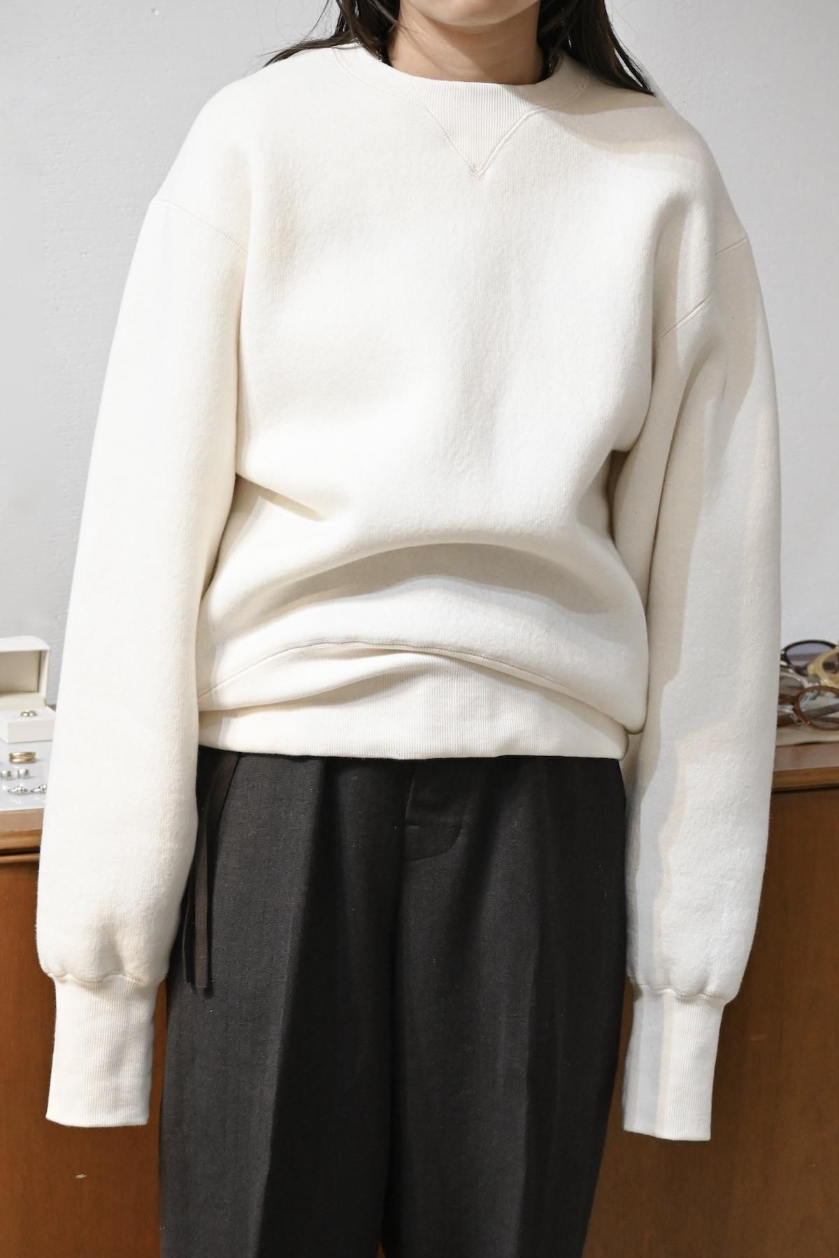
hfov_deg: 16.3
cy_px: 629
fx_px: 2936
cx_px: 420
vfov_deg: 24.2
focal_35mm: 84
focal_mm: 56
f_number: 4.5
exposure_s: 1/100
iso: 2500
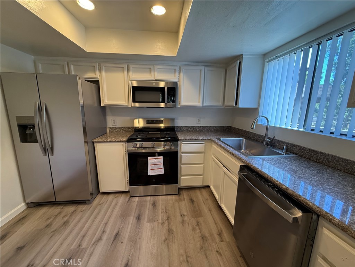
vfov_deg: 85.7
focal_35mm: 14
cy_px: 134
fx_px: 144
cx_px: 178
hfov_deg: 102.1
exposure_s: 1/120
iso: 200
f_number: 2.2
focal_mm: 2.22
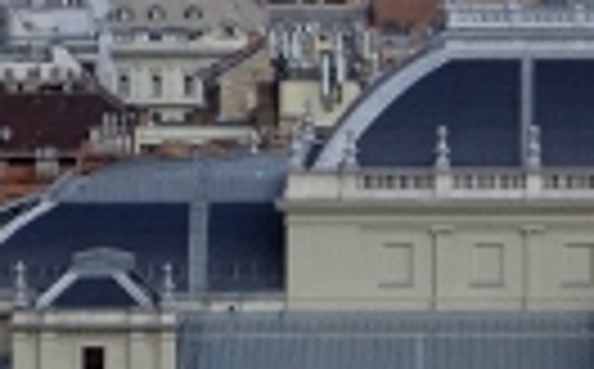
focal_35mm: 431
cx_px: 335
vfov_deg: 3.0
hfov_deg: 4.9
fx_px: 6965
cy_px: -110
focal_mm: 19.68
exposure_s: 1/400
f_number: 5.6
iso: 80
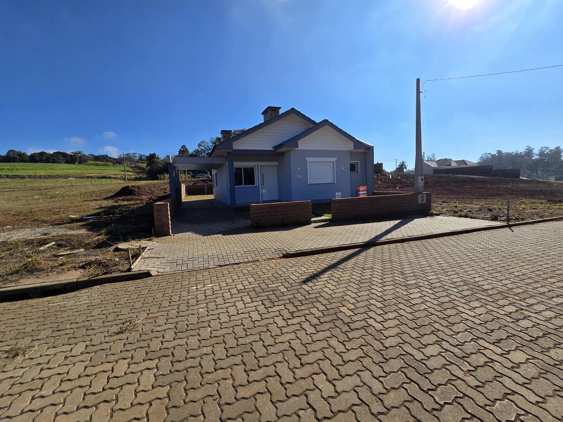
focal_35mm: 13
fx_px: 211
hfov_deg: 106.2
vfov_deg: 89.9
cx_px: 282
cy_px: 211
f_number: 2.2
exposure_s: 1/3390
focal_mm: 2.2
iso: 50
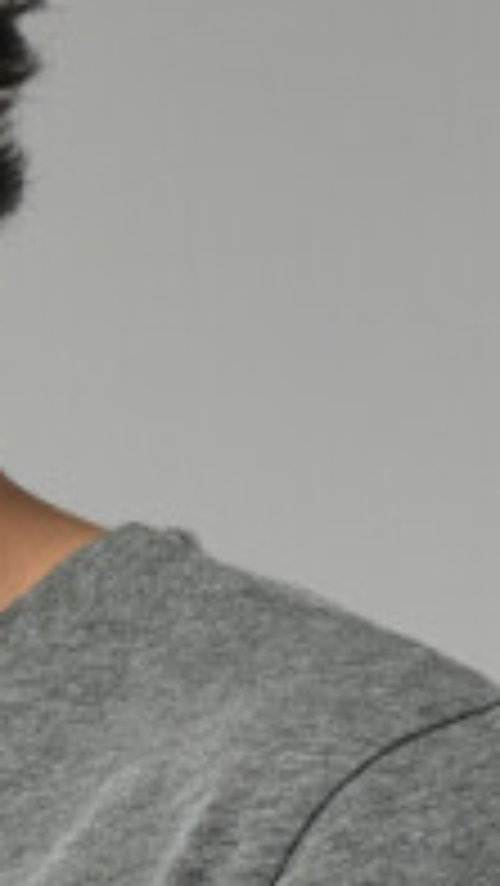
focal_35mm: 370
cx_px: -320
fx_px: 8710
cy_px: 1871
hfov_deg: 3.3
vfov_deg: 5.7
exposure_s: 1/125
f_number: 6.3
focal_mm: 58
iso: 400
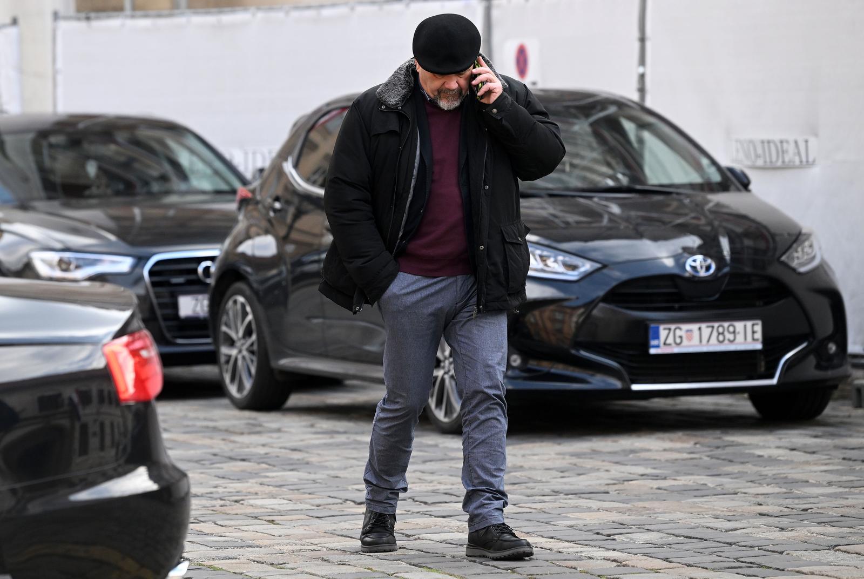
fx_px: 4807
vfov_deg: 6.9
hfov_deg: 10.3
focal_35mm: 200
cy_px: 290
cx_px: 432
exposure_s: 1/1600
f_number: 4
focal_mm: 200
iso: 1000
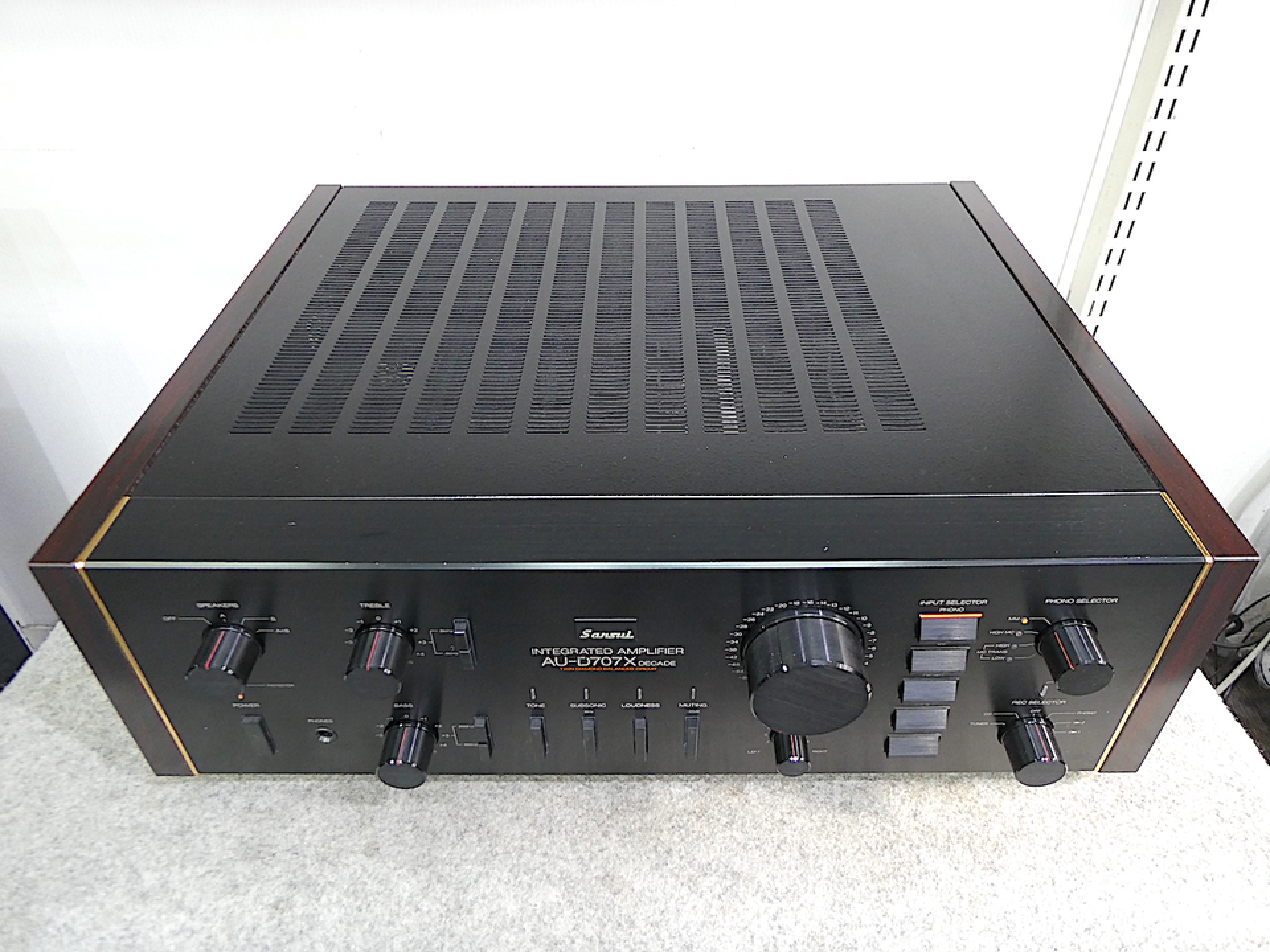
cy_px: 476
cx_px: 635
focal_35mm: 24
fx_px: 881
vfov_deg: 56.8
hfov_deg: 71.6
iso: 200
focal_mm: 4.3
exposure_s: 1/8
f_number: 3.3
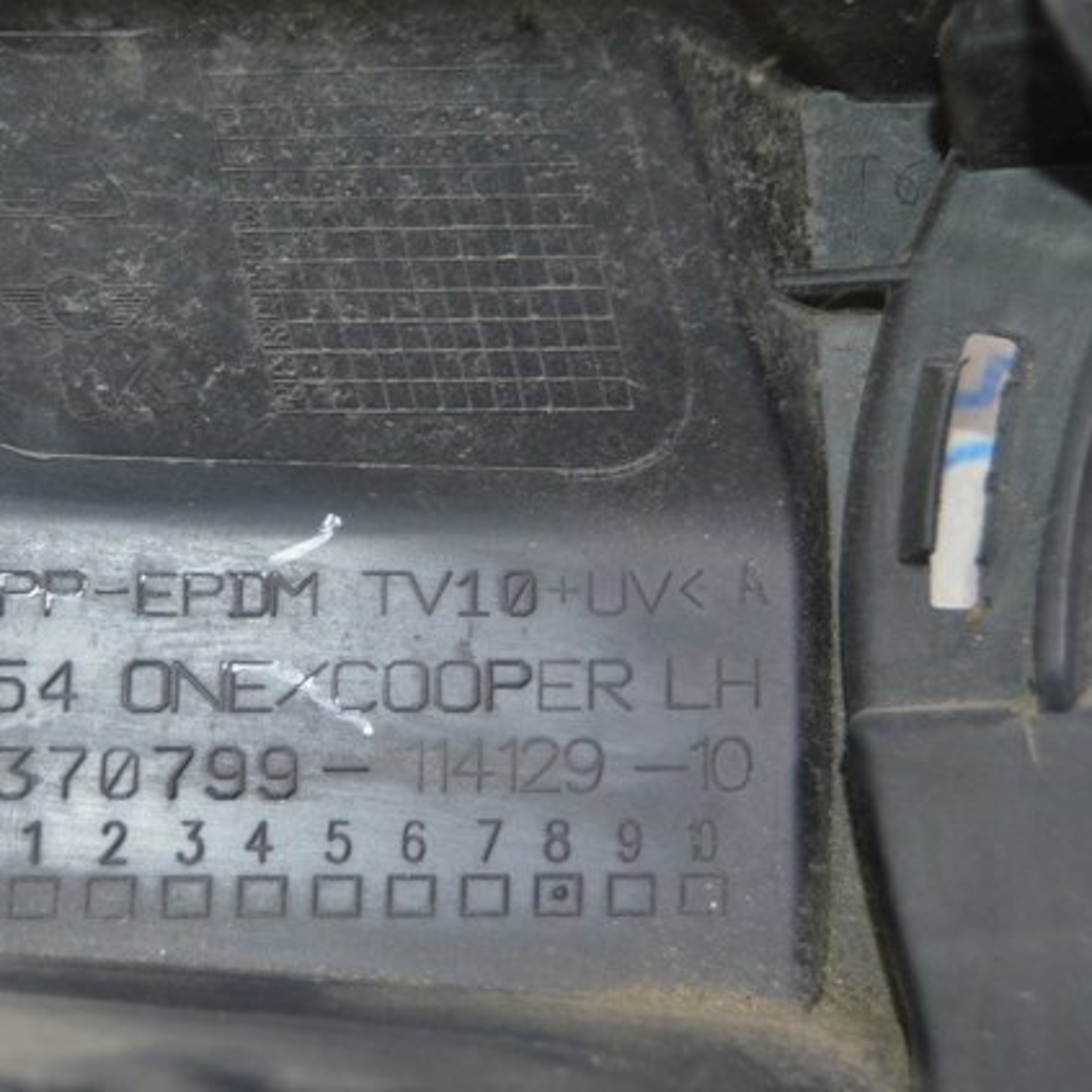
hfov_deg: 21.3
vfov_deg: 21.4
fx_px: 2891
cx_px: 333
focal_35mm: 81
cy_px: 546
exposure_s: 1/60
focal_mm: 42
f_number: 5
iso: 1000
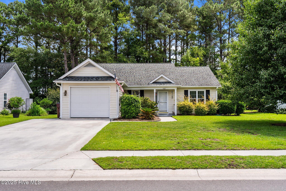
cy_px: 96
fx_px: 262
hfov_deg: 57.2
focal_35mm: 33
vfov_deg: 40.0
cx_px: 143
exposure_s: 1/1250
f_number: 4
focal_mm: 33
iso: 250
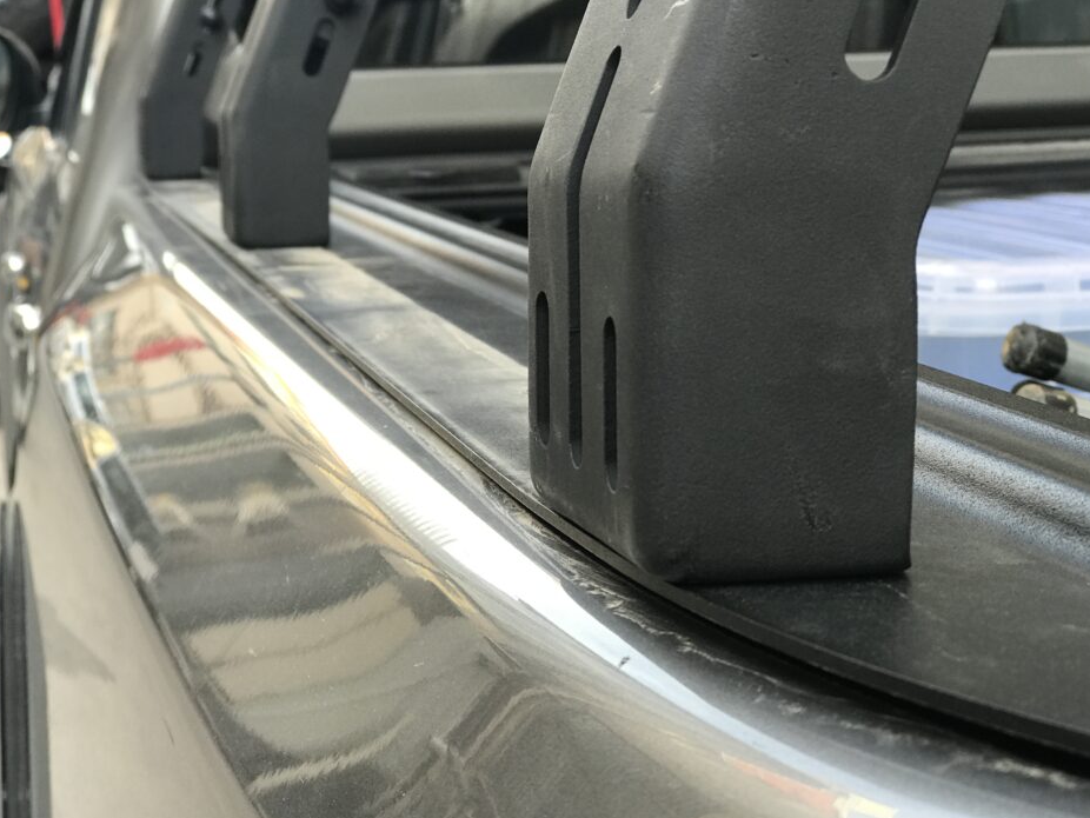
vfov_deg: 23.3
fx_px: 1984
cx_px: 536
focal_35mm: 63
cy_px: 393
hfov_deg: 30.7
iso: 25
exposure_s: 1/50
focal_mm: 6.6
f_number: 2.8
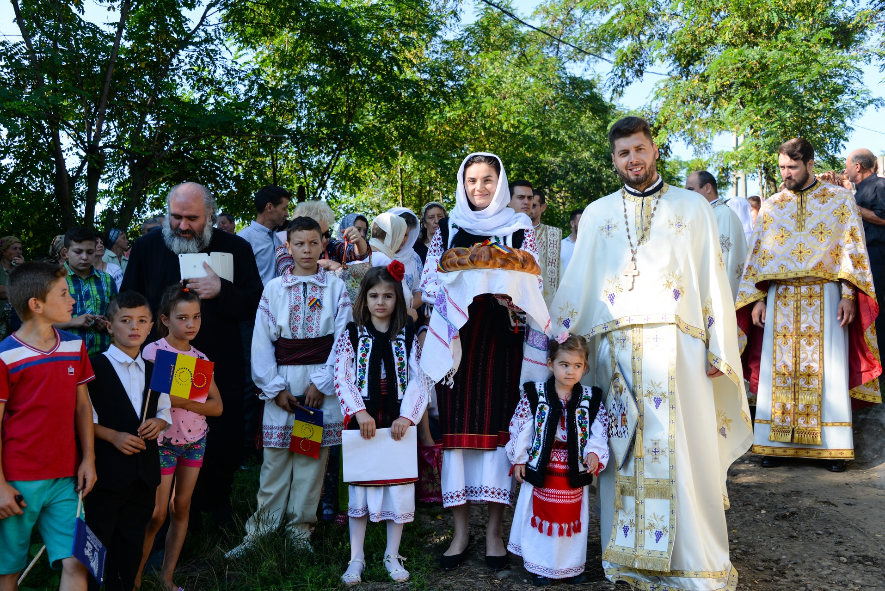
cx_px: 442
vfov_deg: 33.4
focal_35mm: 40
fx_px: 984
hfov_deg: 48.4
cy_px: 296
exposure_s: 1/100
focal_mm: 40
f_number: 6.3
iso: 100
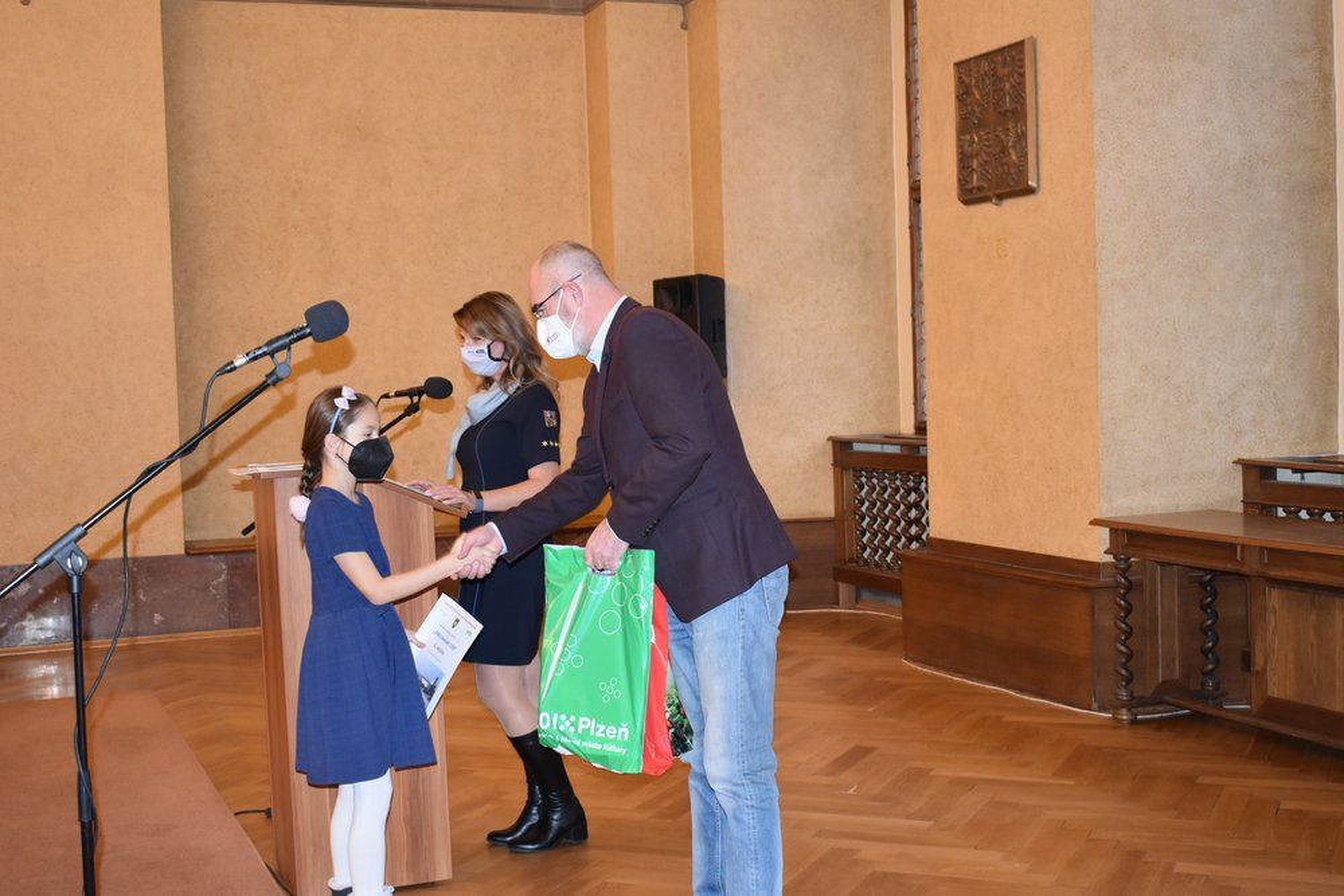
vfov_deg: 29.0
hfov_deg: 42.3
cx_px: 672
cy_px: 448
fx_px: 1736
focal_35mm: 46
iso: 1250
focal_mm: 31
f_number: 4.2
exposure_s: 1/60
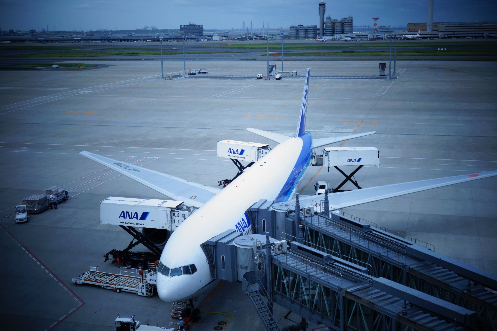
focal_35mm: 47
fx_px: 649
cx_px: 248
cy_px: 166
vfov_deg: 28.6
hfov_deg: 41.9
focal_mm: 17.6
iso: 200
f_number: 5.6
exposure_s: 1/2000
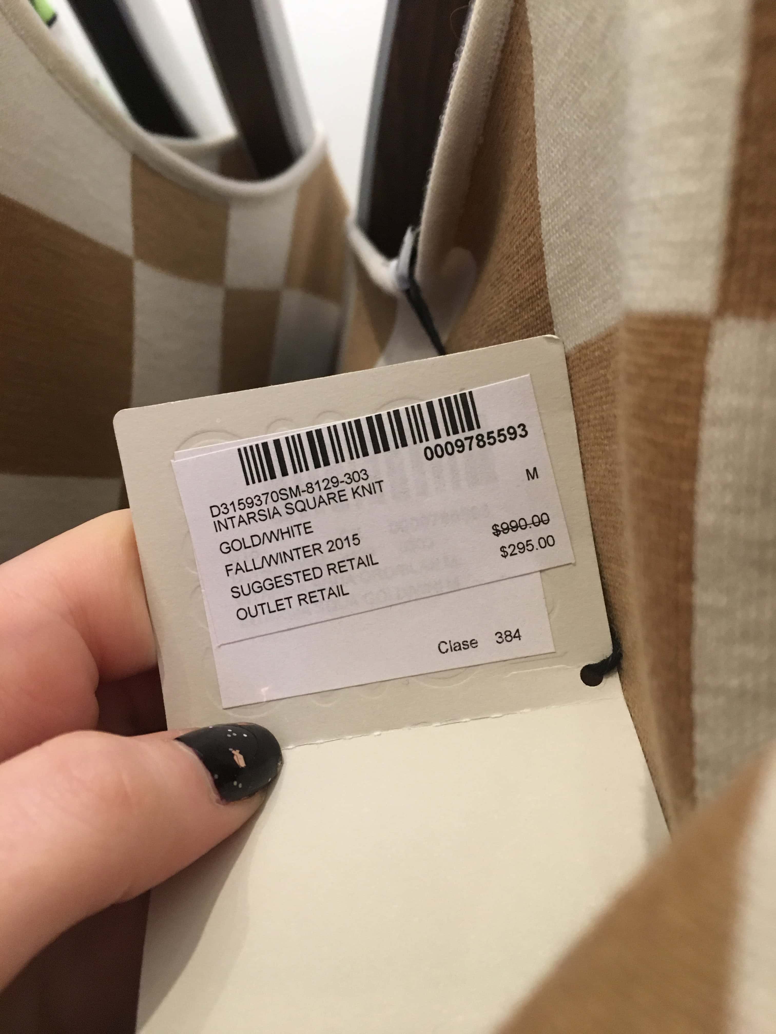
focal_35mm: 29
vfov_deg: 61.7
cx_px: 388
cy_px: 517
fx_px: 867
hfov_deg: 48.2
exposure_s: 1/30
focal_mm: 4.2
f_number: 2.2
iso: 125
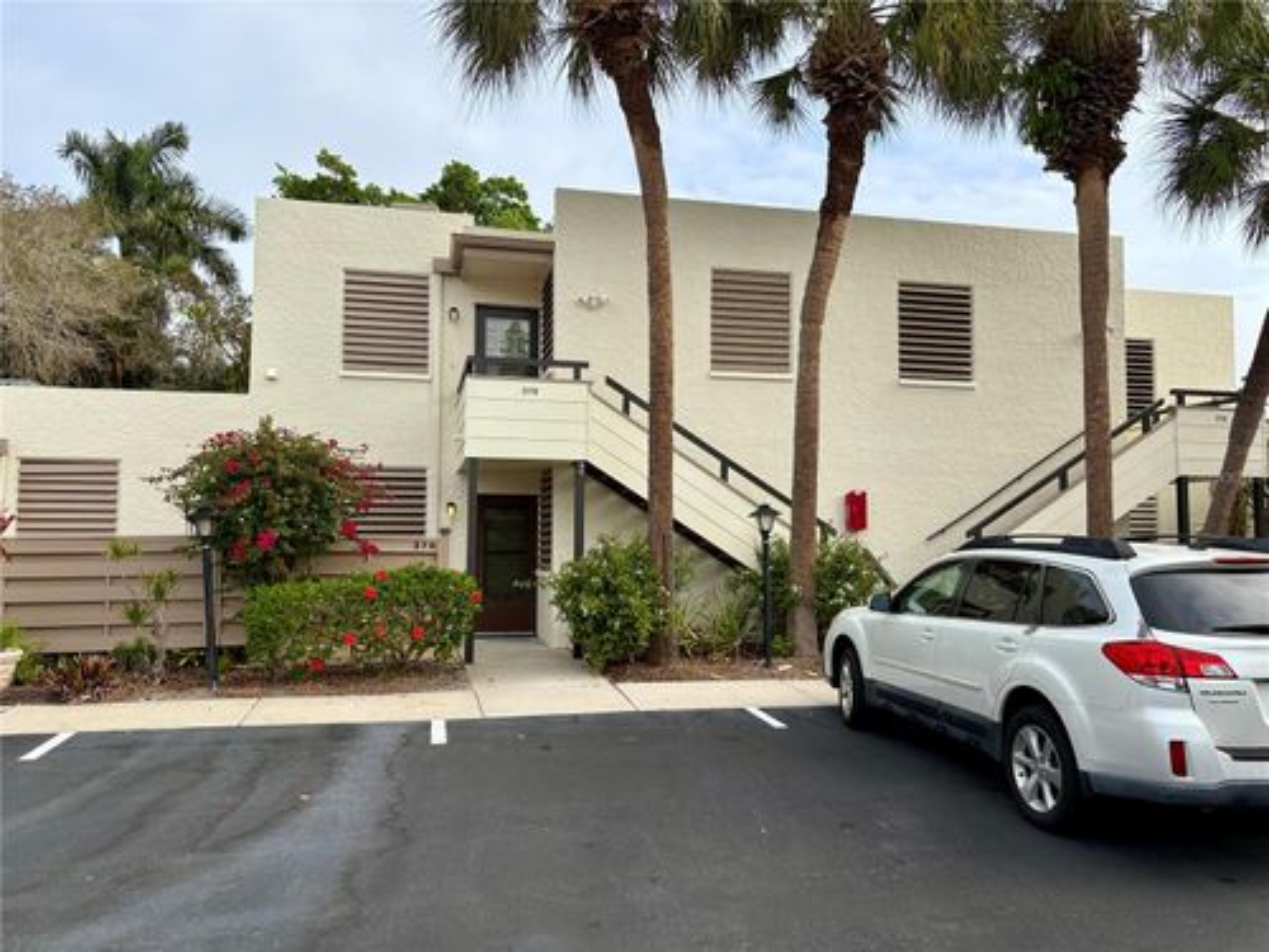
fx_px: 953
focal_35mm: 26
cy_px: 476
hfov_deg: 67.3
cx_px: 634
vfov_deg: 53.1
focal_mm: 5.96
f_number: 1.6
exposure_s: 1/1751
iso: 50
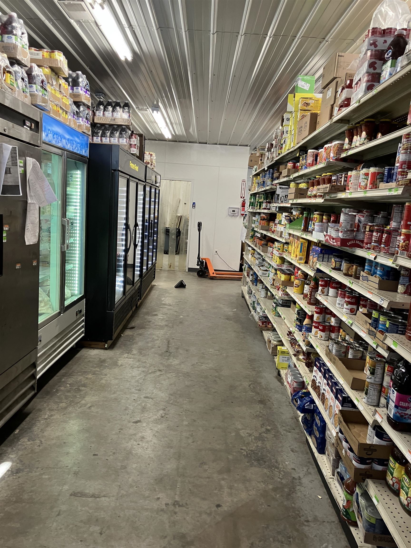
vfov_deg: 63.4
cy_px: 274
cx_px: 206
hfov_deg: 49.7
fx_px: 443
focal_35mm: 28
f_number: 1.8
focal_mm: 3.99
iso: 125
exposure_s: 1/60
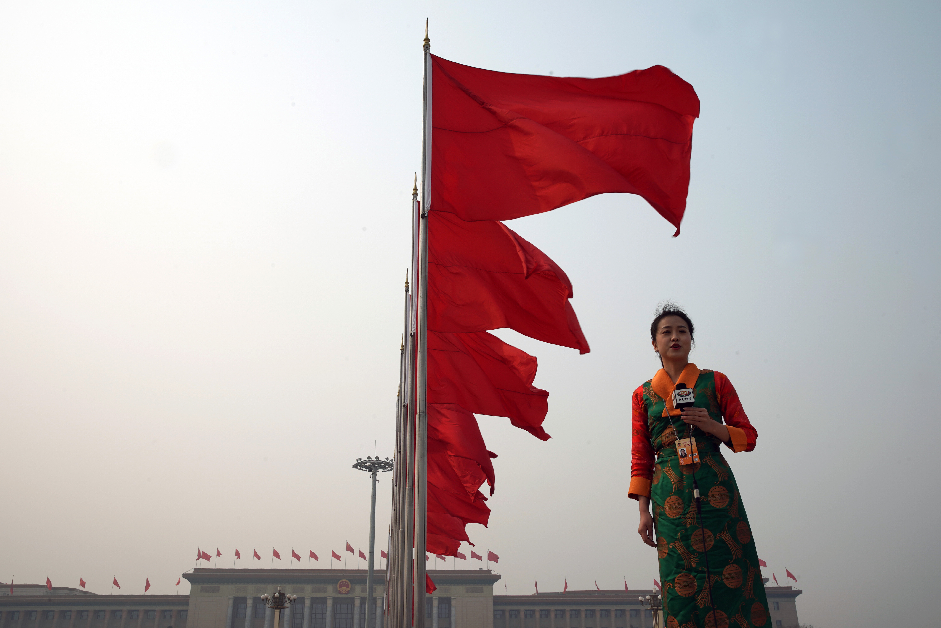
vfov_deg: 42.3
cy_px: 314
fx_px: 810
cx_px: 470
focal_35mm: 31
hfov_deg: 60.3
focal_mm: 31
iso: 100
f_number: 22
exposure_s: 1/100
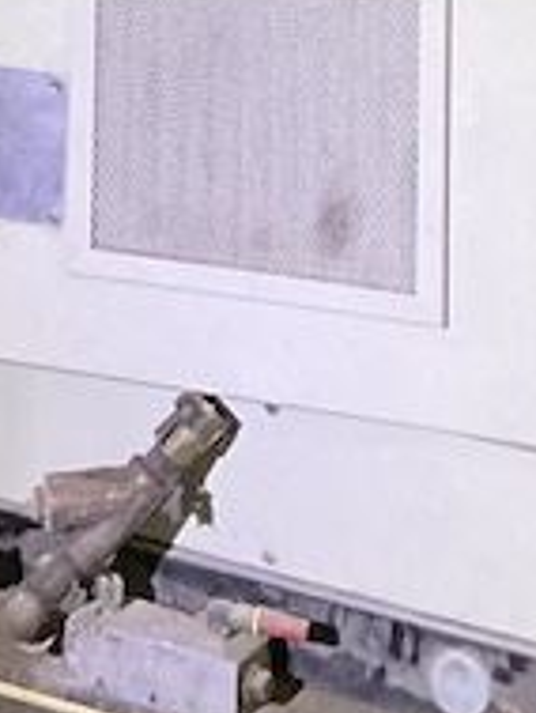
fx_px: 3238
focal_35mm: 157
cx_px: 389
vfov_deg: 11.3
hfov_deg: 9.5
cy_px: -717
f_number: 1.8
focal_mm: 3
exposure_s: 1/60
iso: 200
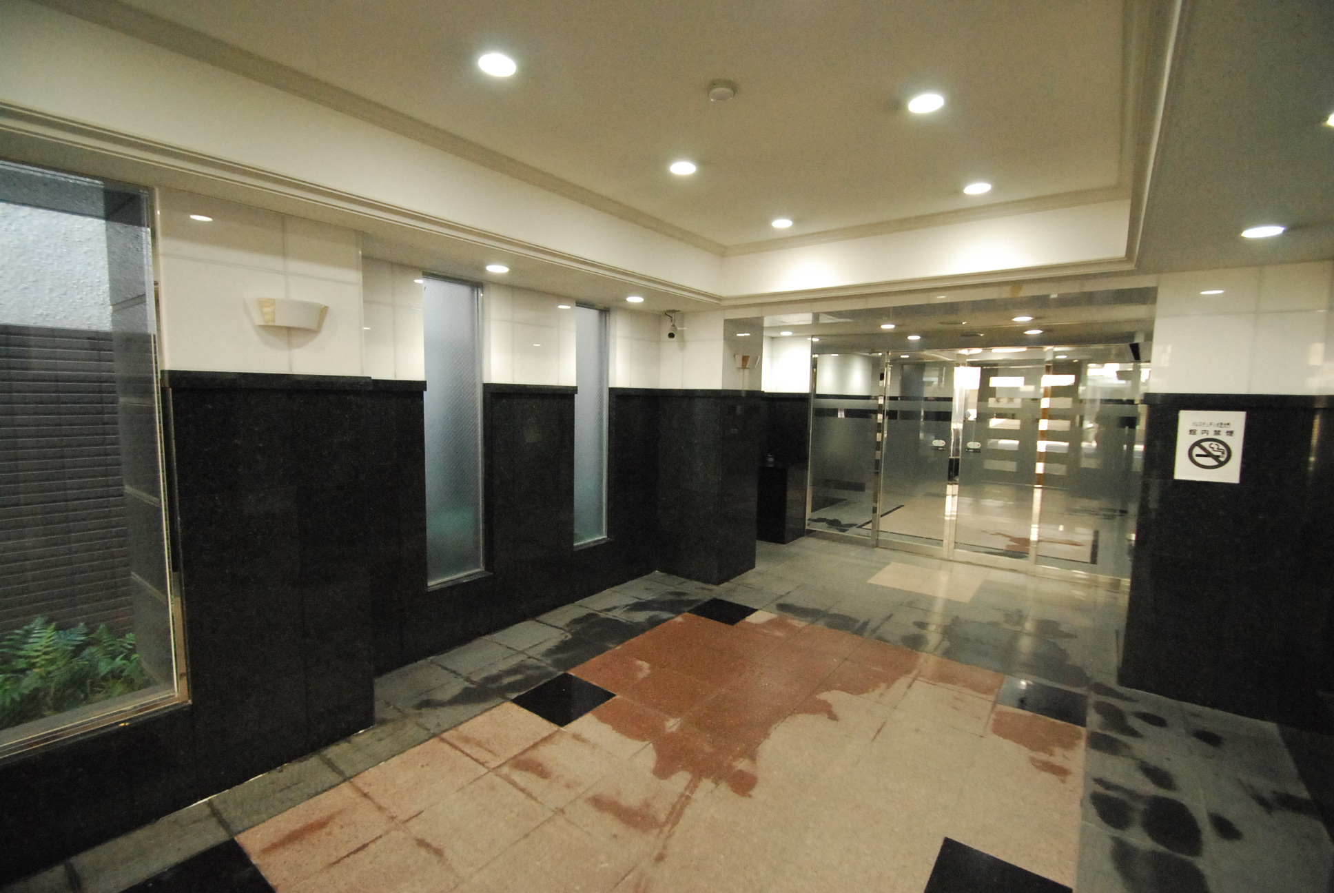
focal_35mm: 15
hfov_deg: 100.3
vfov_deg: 77.5
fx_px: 556
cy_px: 446
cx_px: 667
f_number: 3.5
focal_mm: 10
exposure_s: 1/125
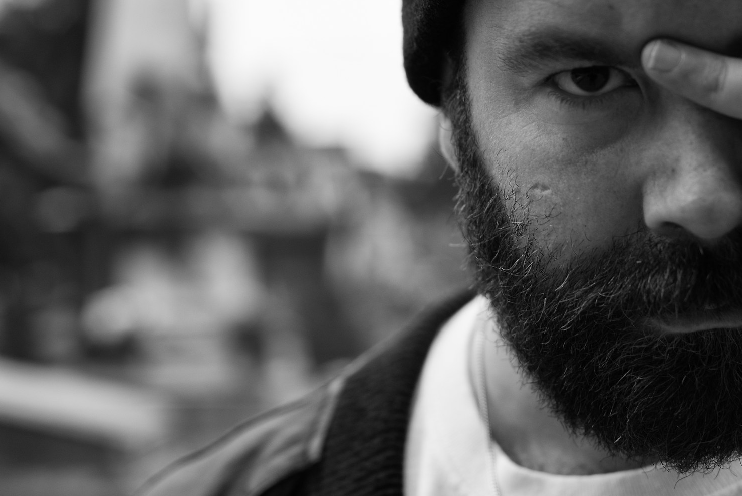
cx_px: 449
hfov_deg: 25.0
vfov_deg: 16.8
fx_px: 1670
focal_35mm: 81
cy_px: 150
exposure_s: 1/125
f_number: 3.5
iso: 400
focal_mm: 50
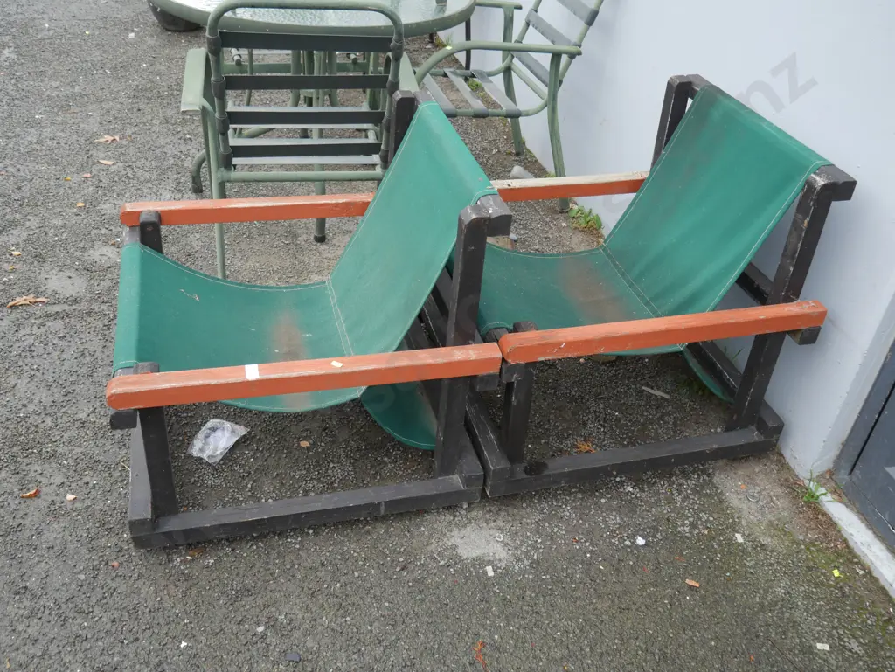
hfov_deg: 56.8
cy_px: 336
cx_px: 448
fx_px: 828
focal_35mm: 32
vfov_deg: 44.2
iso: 200
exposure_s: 1/100
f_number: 3.6
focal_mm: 16
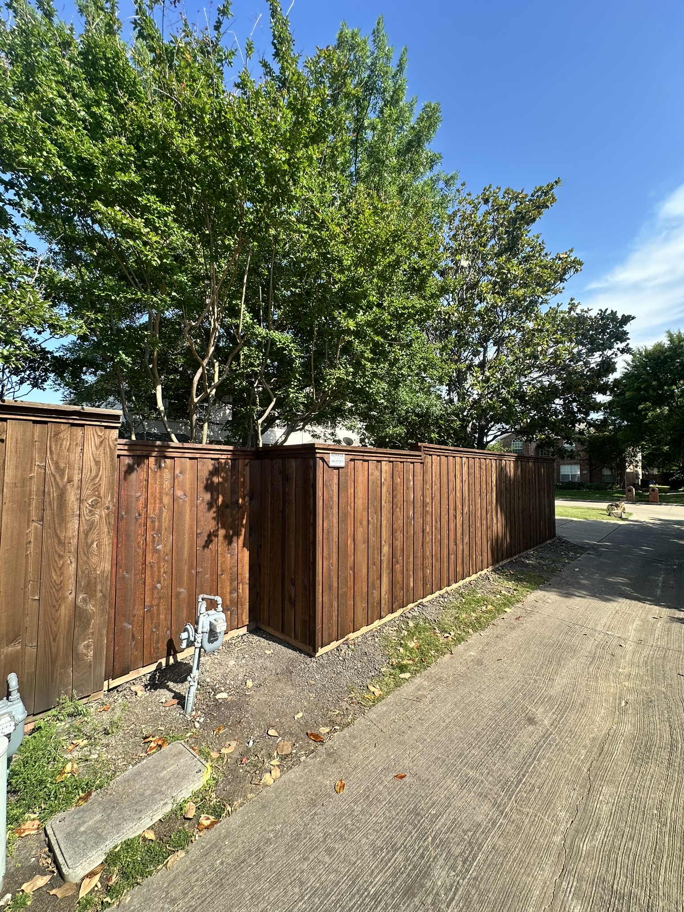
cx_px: 342
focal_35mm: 14
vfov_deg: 102.1
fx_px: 369
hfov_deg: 85.7
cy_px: 456
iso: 40
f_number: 2.2
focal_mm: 2.22
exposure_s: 1/447
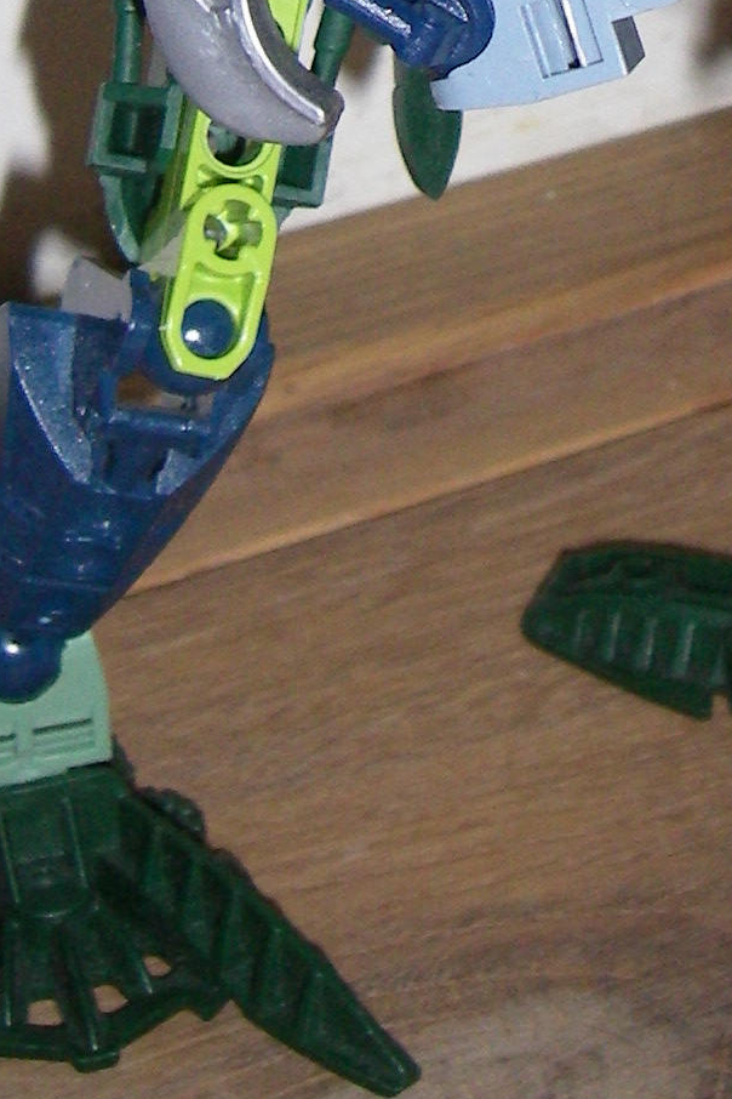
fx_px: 4087
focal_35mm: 134
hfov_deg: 10.1
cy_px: -381
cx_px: 801
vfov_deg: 14.6
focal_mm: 6.2
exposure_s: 1/50
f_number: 2.7
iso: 200
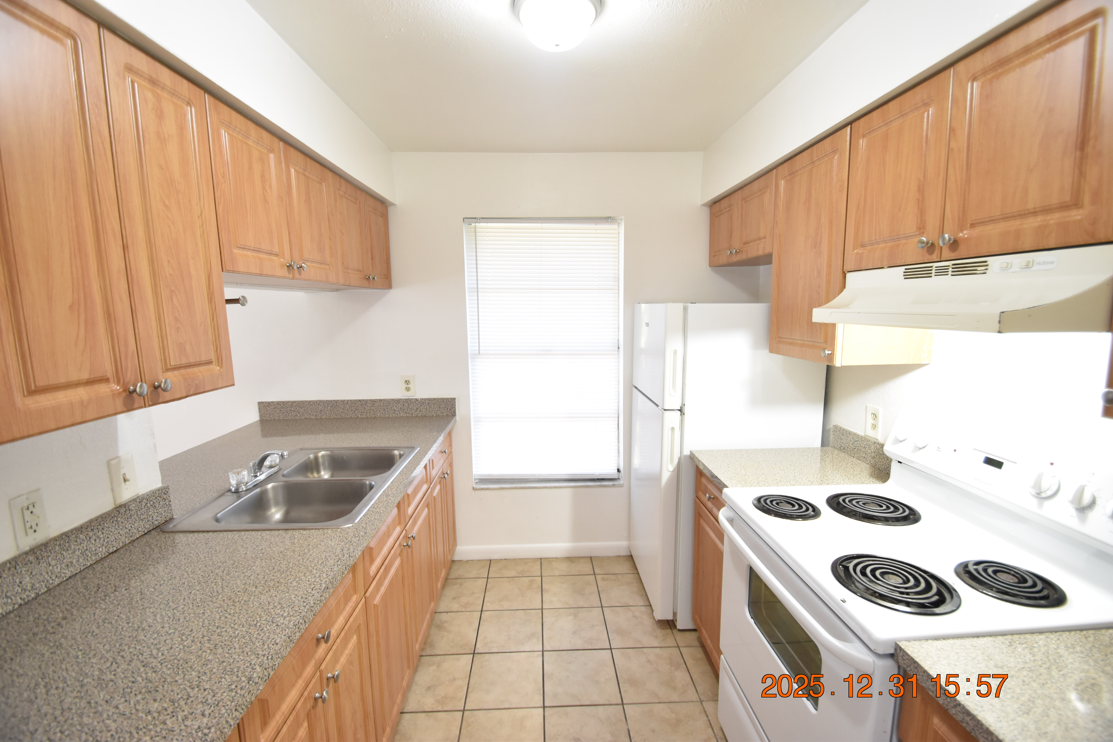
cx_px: 556
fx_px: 464
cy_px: 371
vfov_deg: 77.3
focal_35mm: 15
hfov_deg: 100.4
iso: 800
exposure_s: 1/45
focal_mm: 10
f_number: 3.5
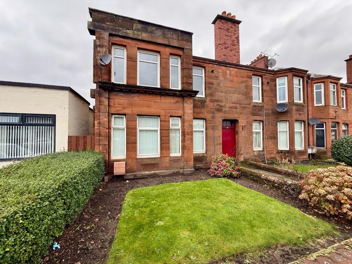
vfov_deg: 85.7
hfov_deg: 102.1
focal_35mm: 14
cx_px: 176
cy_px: 132
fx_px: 142
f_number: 2.2
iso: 50
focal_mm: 2.22
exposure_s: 1/103
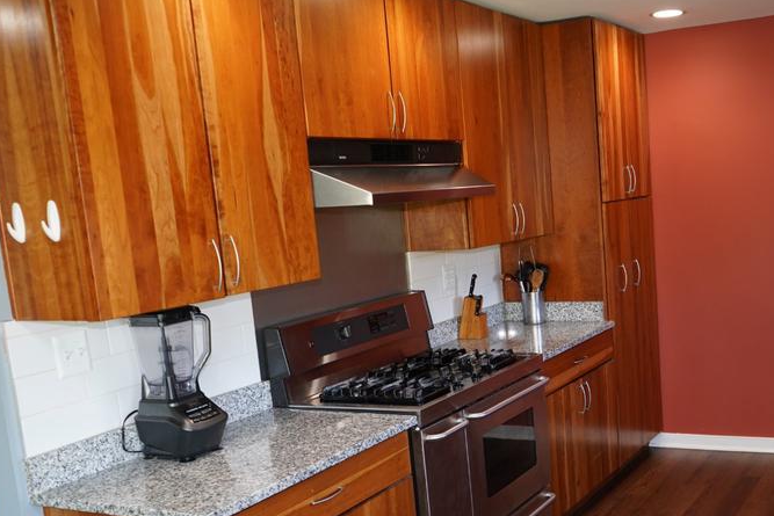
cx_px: 547
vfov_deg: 30.9
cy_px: 355
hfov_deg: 44.4
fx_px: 925
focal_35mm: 43
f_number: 4
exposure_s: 1/60
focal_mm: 28
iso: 640
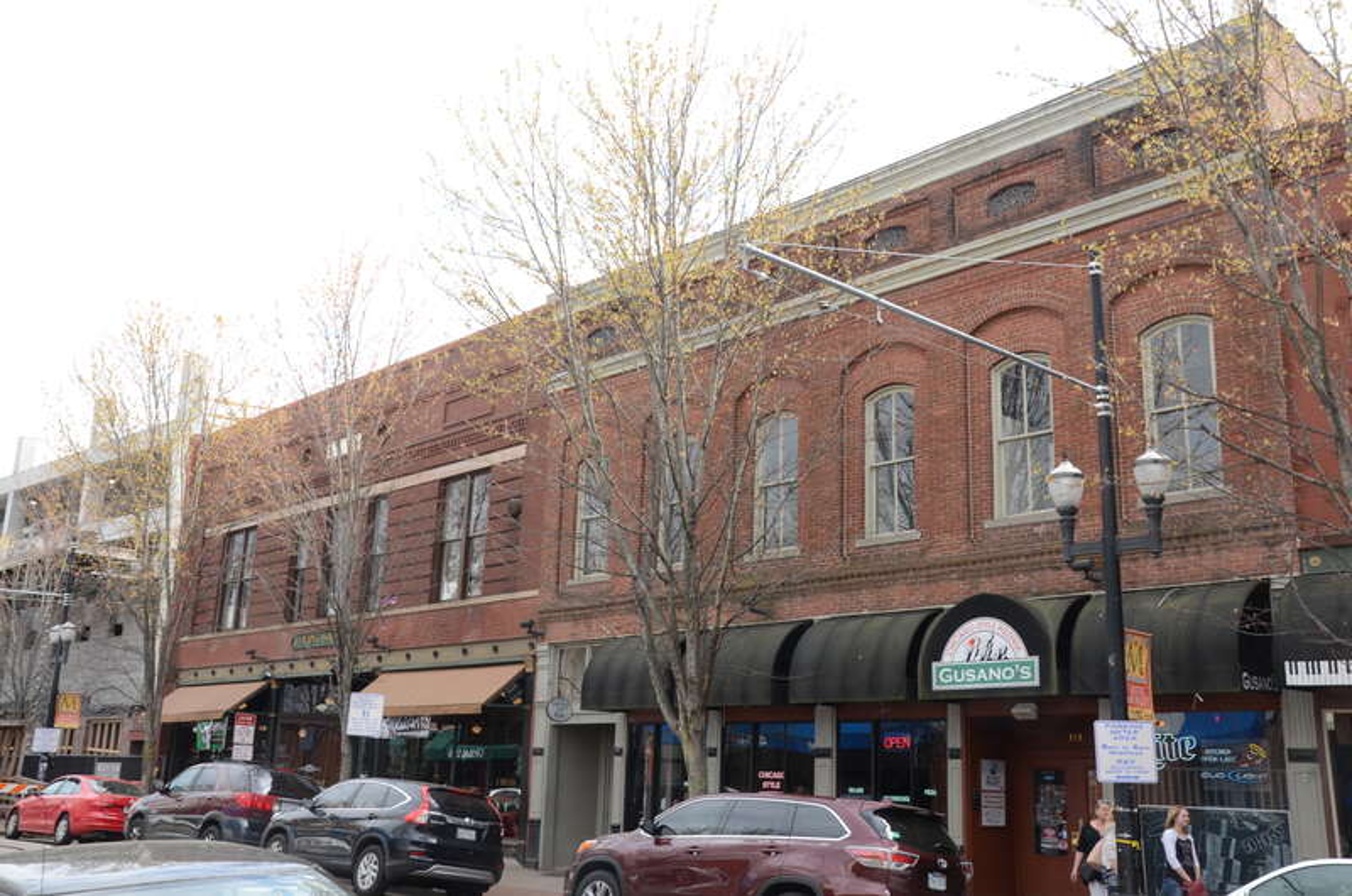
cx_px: 676
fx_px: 1349
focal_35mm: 36
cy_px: 448
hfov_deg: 53.2
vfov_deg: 36.7
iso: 250
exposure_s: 1/100
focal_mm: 24
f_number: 10
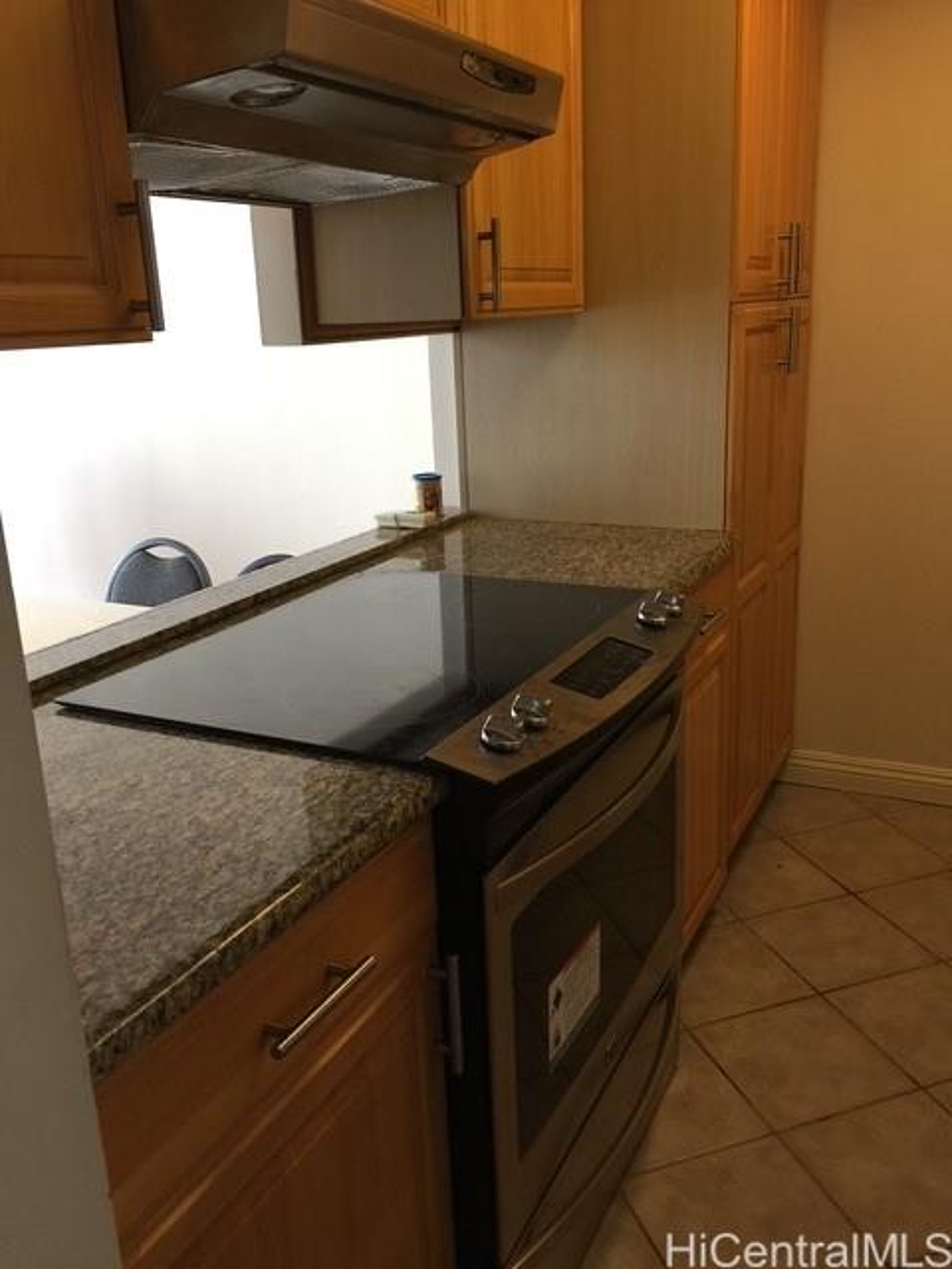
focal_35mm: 29
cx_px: 476
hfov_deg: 48.2
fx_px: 1063
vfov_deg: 61.7
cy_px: 634
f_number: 2.2
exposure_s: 1/30
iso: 50
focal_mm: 4.15
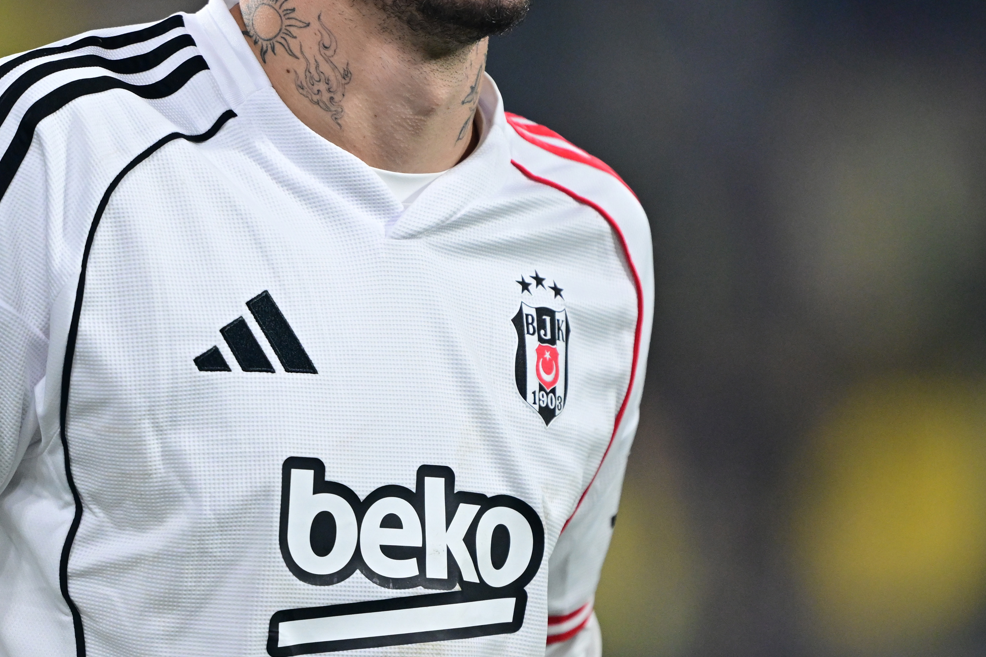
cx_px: 345
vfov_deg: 1.6
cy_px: 146
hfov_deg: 2.5
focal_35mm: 837
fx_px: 22924
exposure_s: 1/2000
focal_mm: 400
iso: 2000
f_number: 2.8
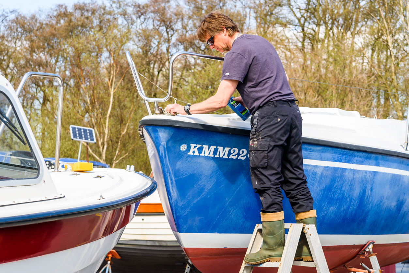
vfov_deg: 18.2
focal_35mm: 75
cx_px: 204
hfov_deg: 27.0
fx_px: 852
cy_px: 136
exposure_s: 1/160
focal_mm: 75
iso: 100
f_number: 8
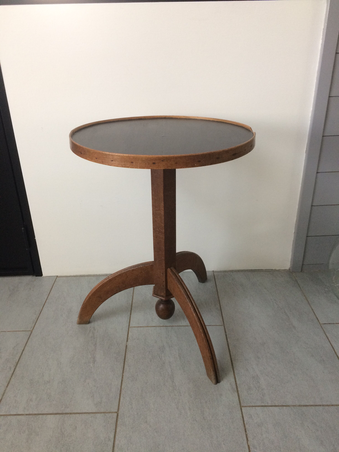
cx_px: 170
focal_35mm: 29
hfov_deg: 48.2
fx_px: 379
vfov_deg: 61.7
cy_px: 226
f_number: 2.2
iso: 64
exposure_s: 1/33
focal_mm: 4.15
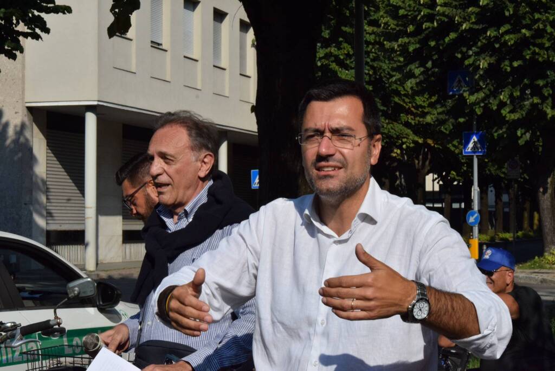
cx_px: 278
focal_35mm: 78
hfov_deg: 26.0
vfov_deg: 17.5
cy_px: 186
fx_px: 1203
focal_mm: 52
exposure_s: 1/1600
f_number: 20
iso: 1250
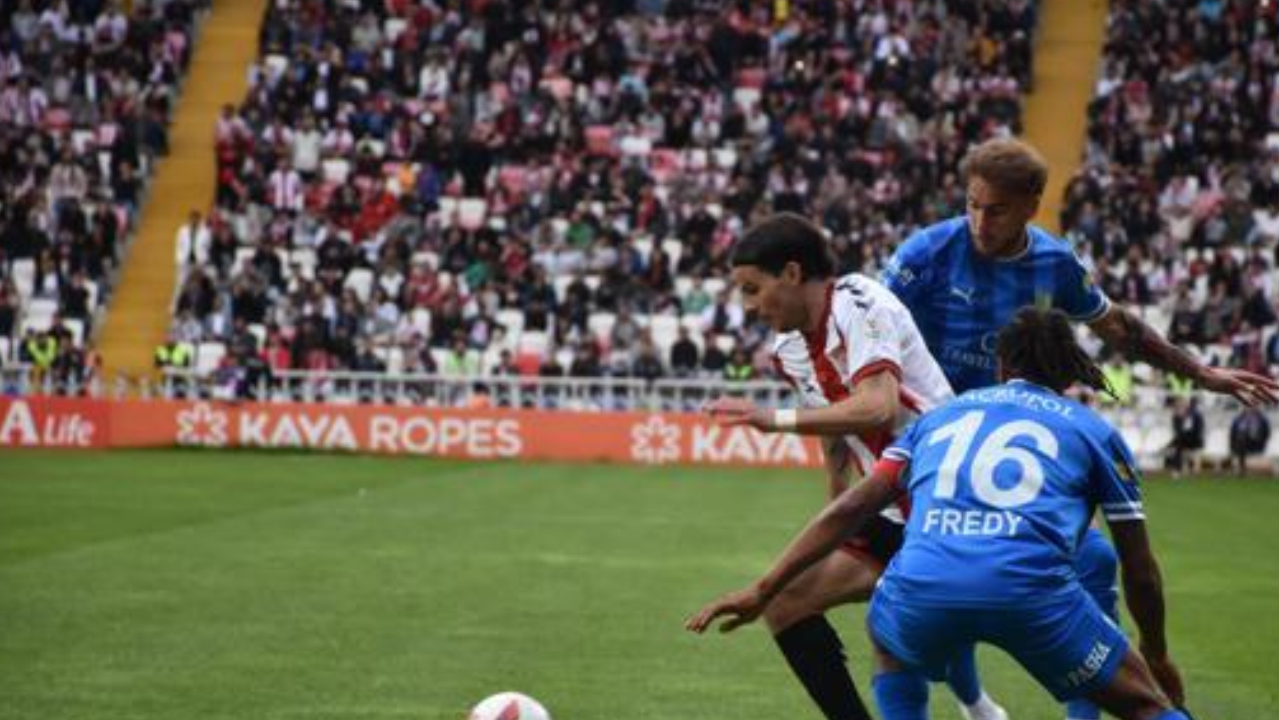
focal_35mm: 223
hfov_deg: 9.7
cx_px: 751
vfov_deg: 5.4
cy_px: 481
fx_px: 7563
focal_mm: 116
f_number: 5.6
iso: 800
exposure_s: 1/500
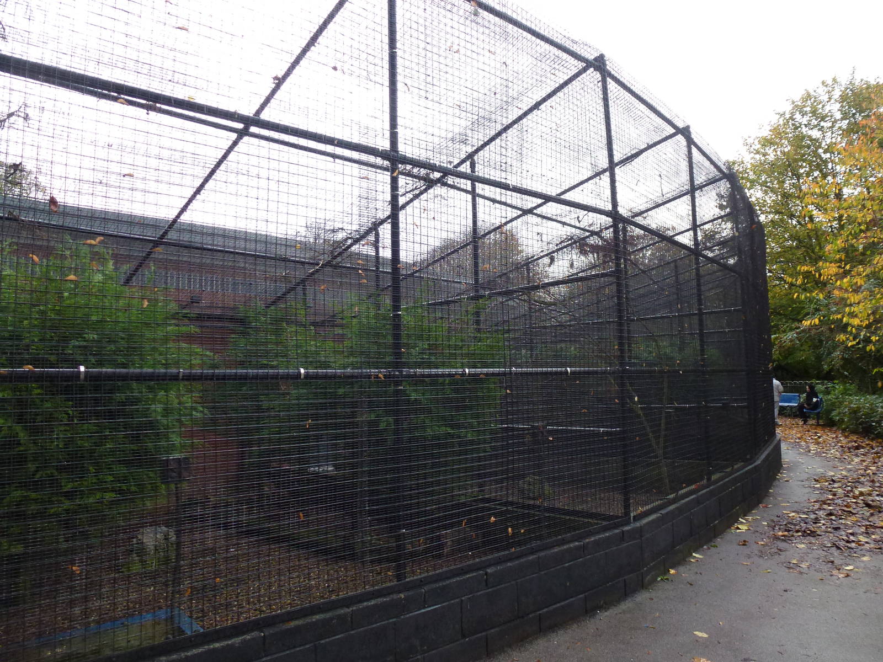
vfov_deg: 56.8
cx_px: 442
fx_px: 612
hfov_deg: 71.6
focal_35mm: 24
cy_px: 331
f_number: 3.3
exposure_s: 1/60
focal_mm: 4.3
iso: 250
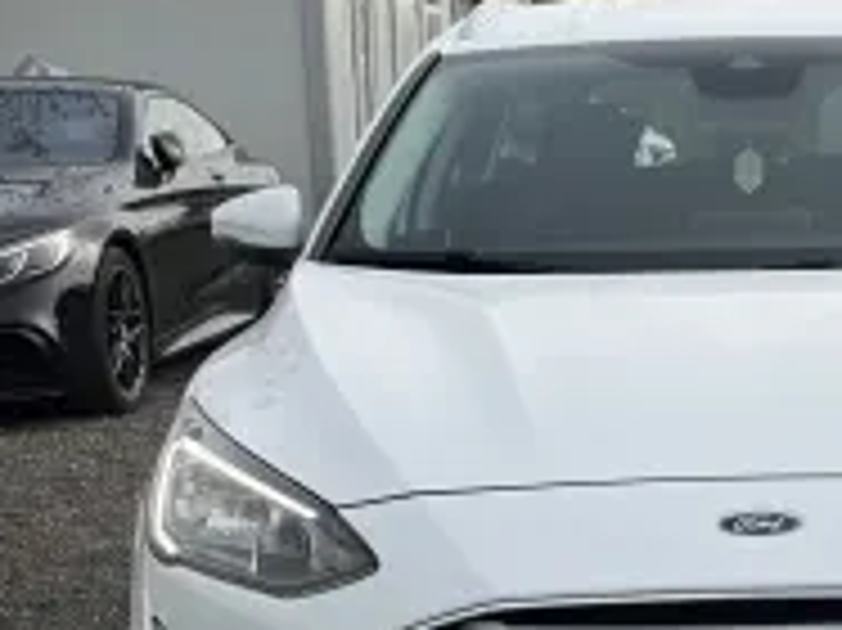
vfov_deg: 14.7
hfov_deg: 19.2
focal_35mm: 100
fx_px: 2431
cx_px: 788
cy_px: 513
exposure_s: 1/3125
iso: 32
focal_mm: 5.96
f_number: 1.6
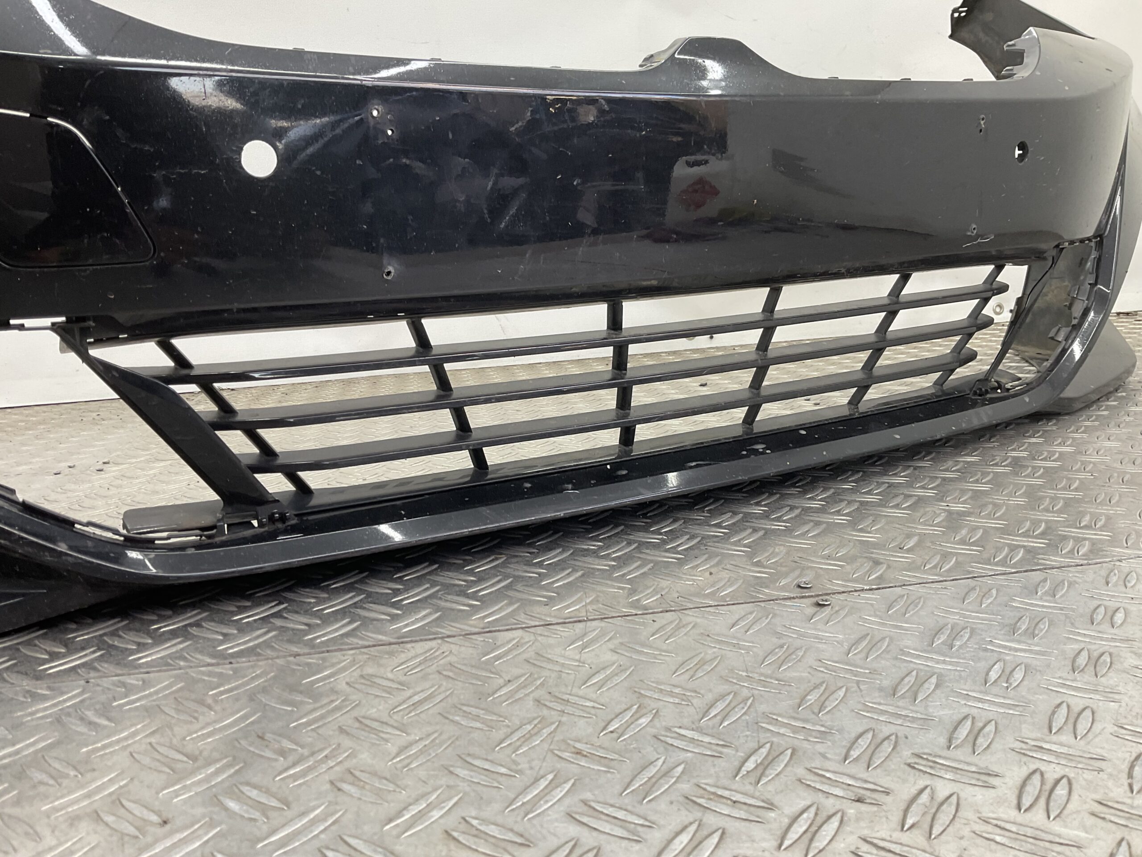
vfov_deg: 48.2
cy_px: 428
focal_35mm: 29
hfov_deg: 61.7
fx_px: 957
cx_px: 571
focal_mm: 3
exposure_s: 1/100
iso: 40
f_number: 1.8
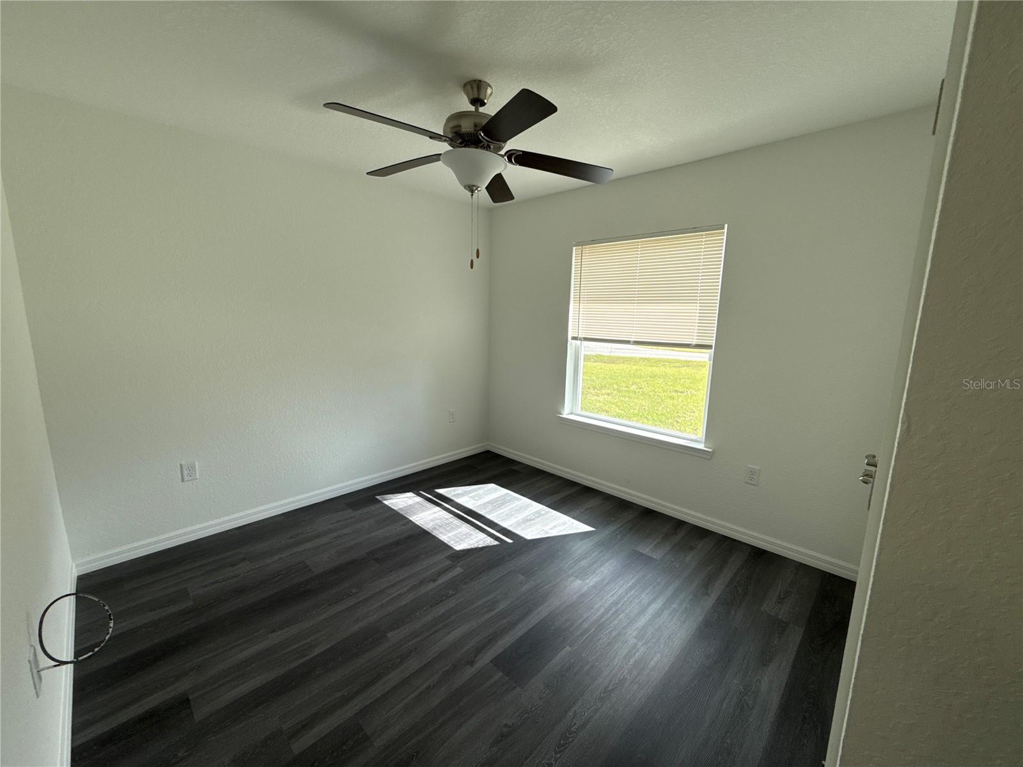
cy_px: 384
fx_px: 414
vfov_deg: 85.7
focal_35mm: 14
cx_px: 512
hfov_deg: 102.1
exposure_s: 1/234
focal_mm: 2.22
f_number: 2.2
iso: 50
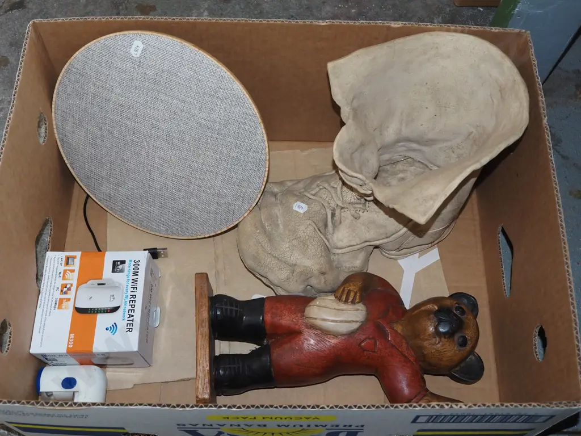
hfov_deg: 42.9
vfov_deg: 32.9
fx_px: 739
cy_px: 218
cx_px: 290
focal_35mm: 44
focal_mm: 22
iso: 1600
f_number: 5.6
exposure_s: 1/160
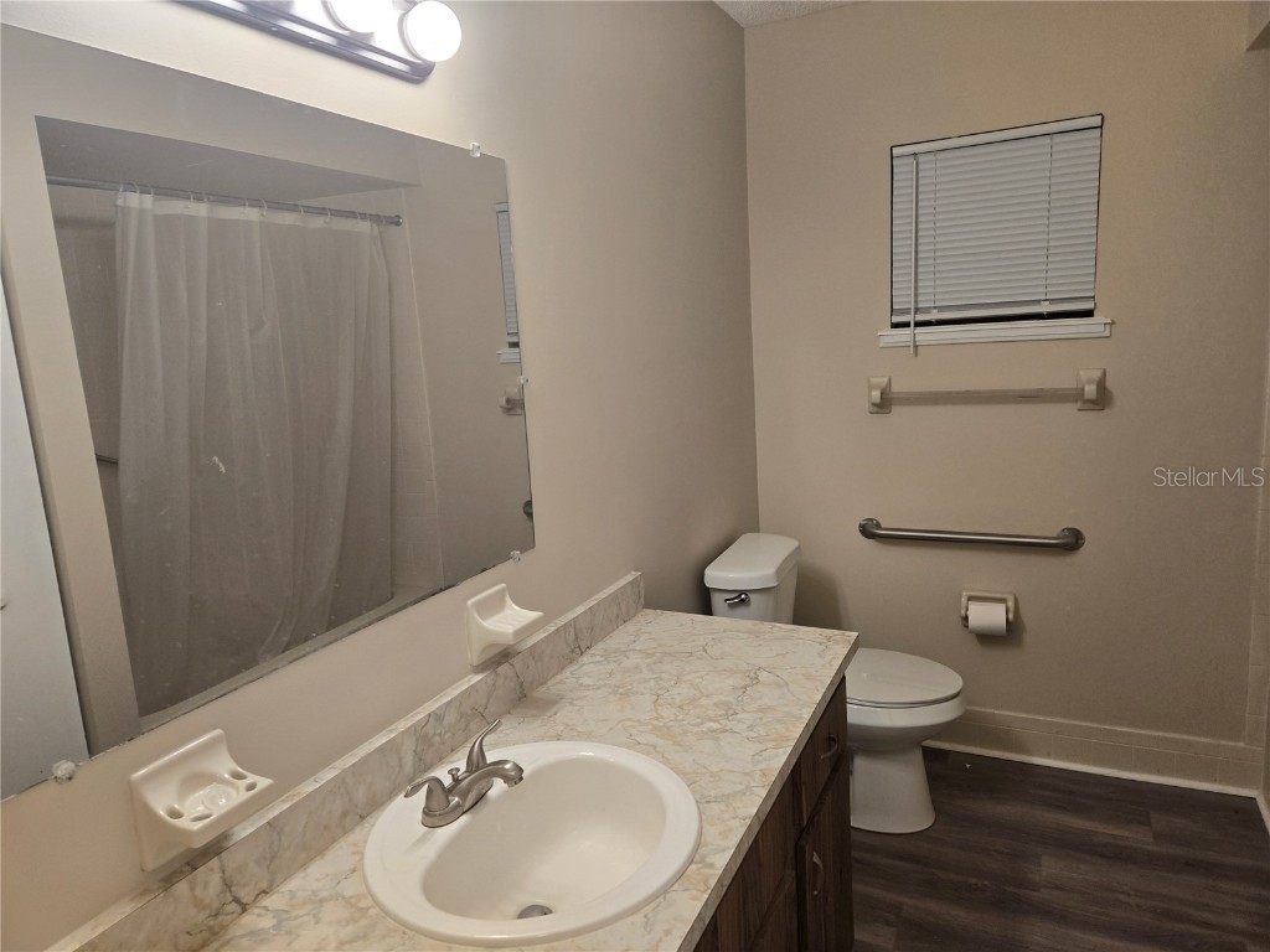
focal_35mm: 23
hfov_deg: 73.9
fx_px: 844
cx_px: 635
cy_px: 476
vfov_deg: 58.9
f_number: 1.8
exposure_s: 1/120
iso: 100
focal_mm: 5.4
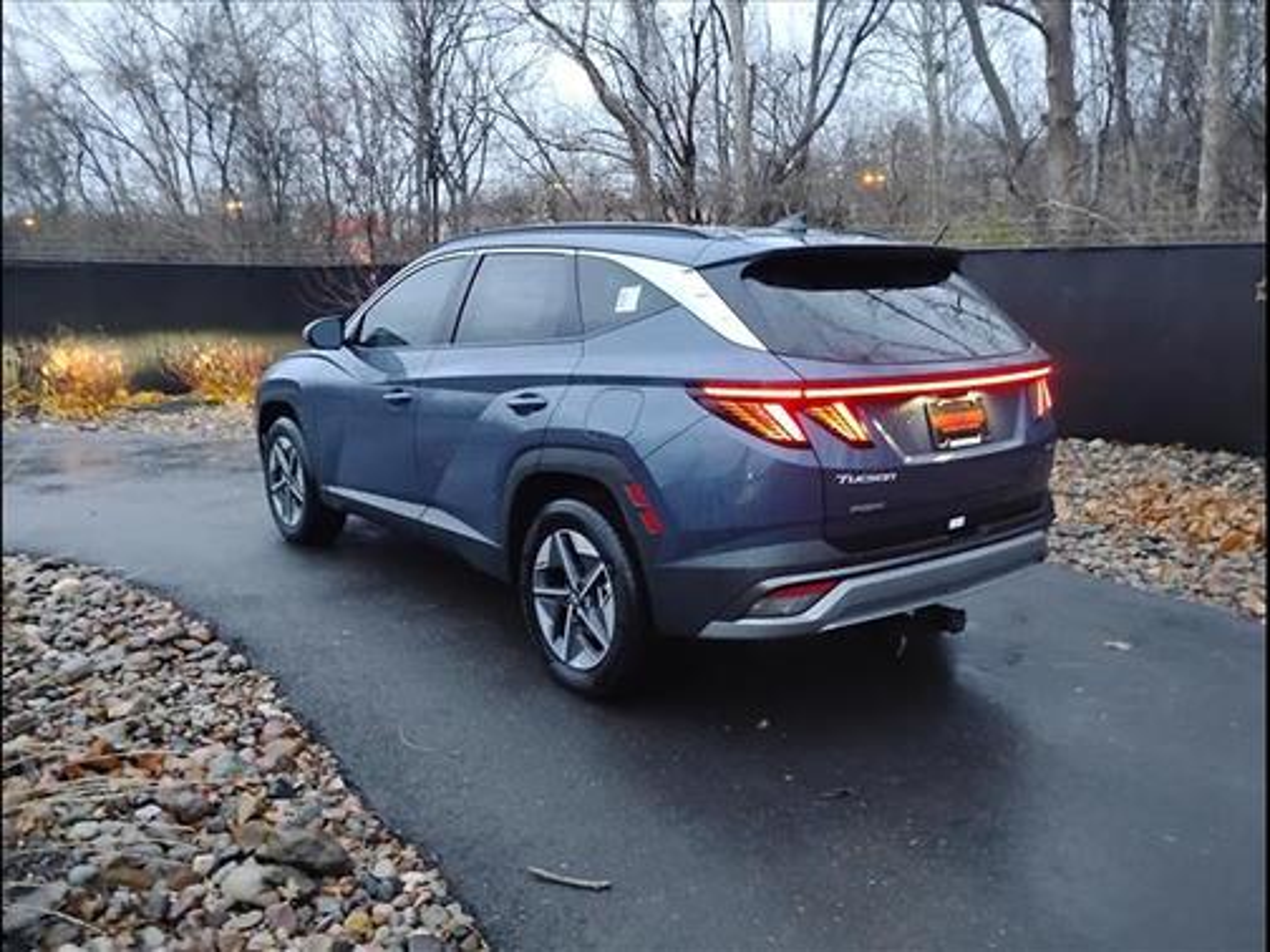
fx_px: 1027
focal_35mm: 28
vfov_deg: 49.7
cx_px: 635
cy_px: 476
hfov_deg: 63.4
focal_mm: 4.26
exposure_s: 1/20
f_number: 1.8
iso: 1966
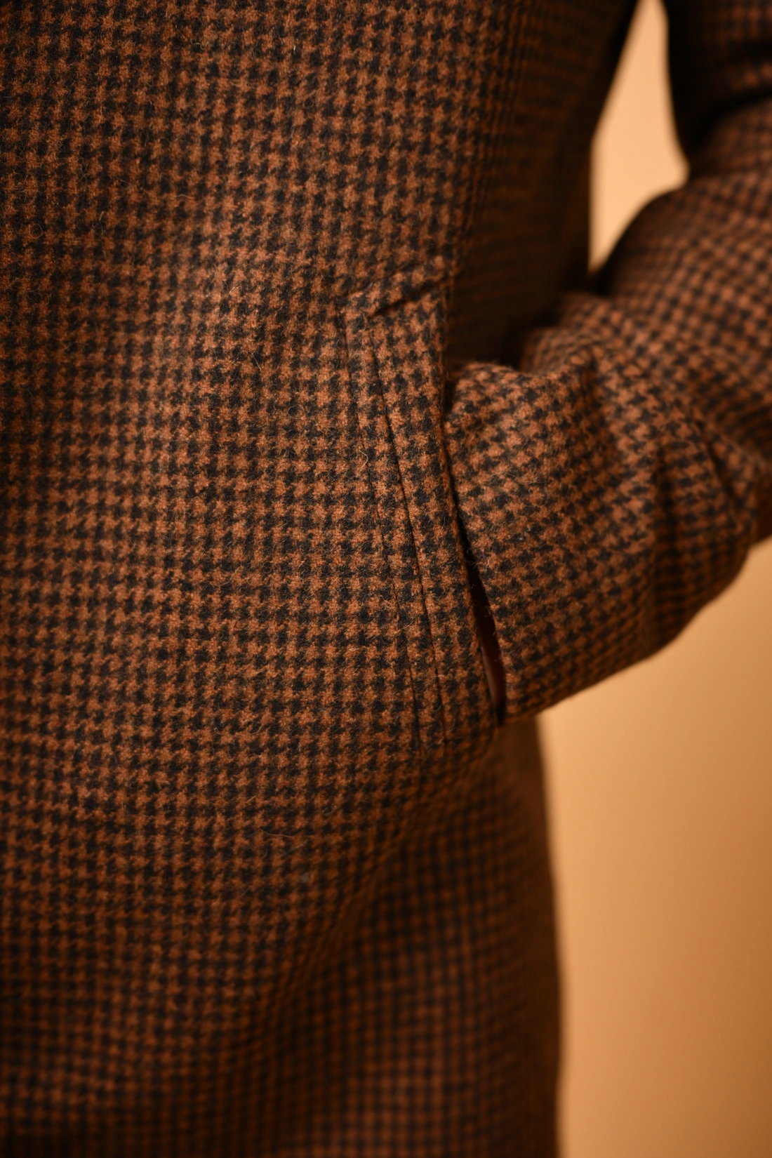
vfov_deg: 39.6
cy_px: 579
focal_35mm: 50
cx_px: 386
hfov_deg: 27.0
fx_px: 1608
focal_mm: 50
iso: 250
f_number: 2.2
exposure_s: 1/1000
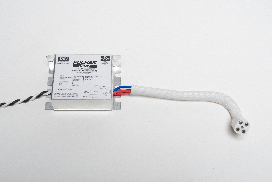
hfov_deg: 42.3
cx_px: 136
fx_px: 352
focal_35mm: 46
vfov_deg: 29.0
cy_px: 91
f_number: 18
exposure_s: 1/250
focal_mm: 31
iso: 320
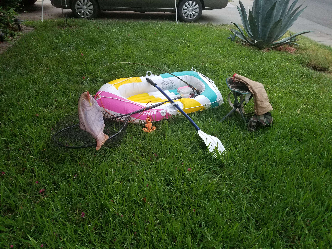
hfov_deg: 67.3
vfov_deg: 53.1
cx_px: 166
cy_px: 124
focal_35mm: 26
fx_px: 249
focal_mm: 4.2
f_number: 1.7
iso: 200
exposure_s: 1/60
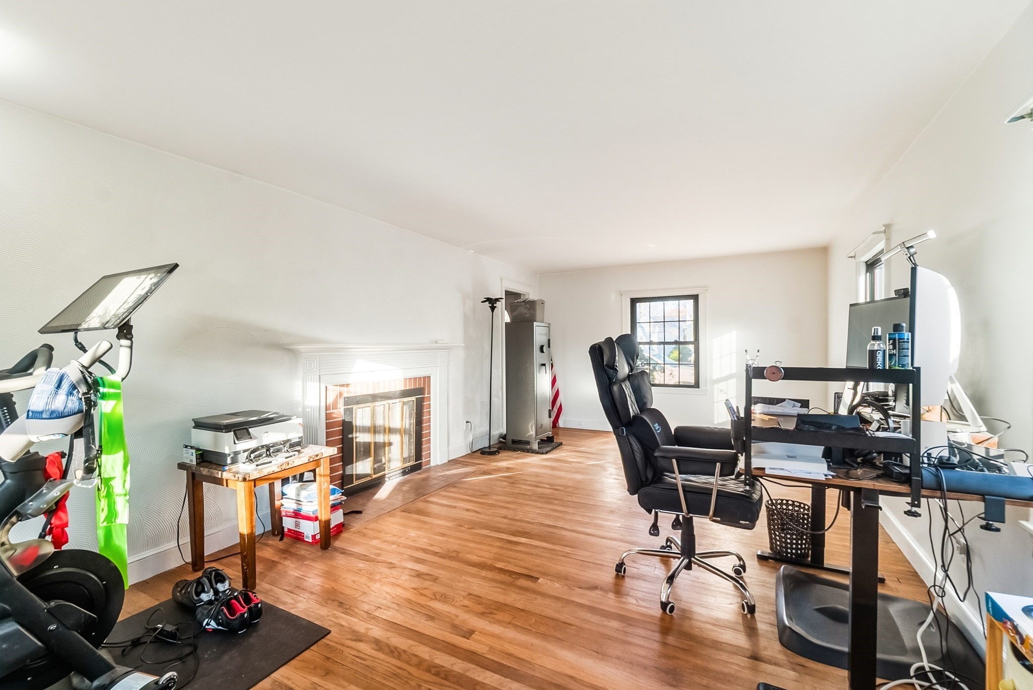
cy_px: 345
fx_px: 431
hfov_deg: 100.4
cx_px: 516
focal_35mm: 15
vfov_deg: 77.4
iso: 640
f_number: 8
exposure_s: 1/250
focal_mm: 10
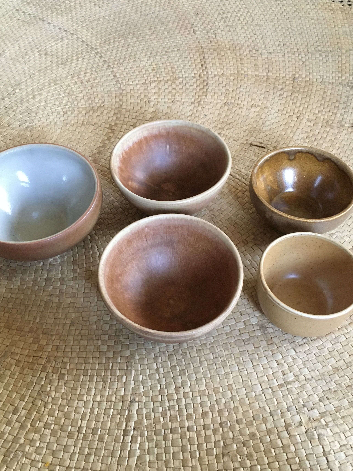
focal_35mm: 34
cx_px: 164
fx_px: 462
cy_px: 232
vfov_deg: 54.0
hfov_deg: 41.8
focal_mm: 4.15
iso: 200
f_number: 2.2
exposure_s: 1/25
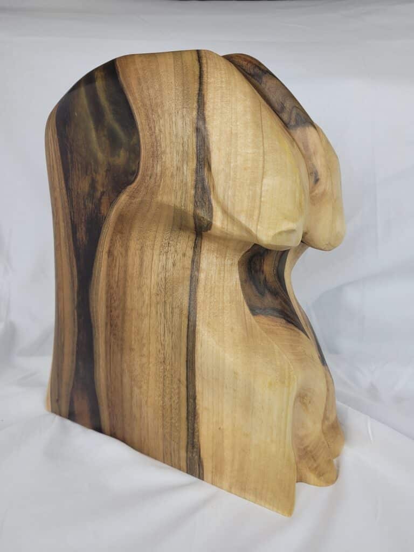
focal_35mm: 26
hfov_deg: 53.1
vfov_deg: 67.3
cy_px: 276
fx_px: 415
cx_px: 207
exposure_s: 1/147
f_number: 1.8
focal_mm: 5.4
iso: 40
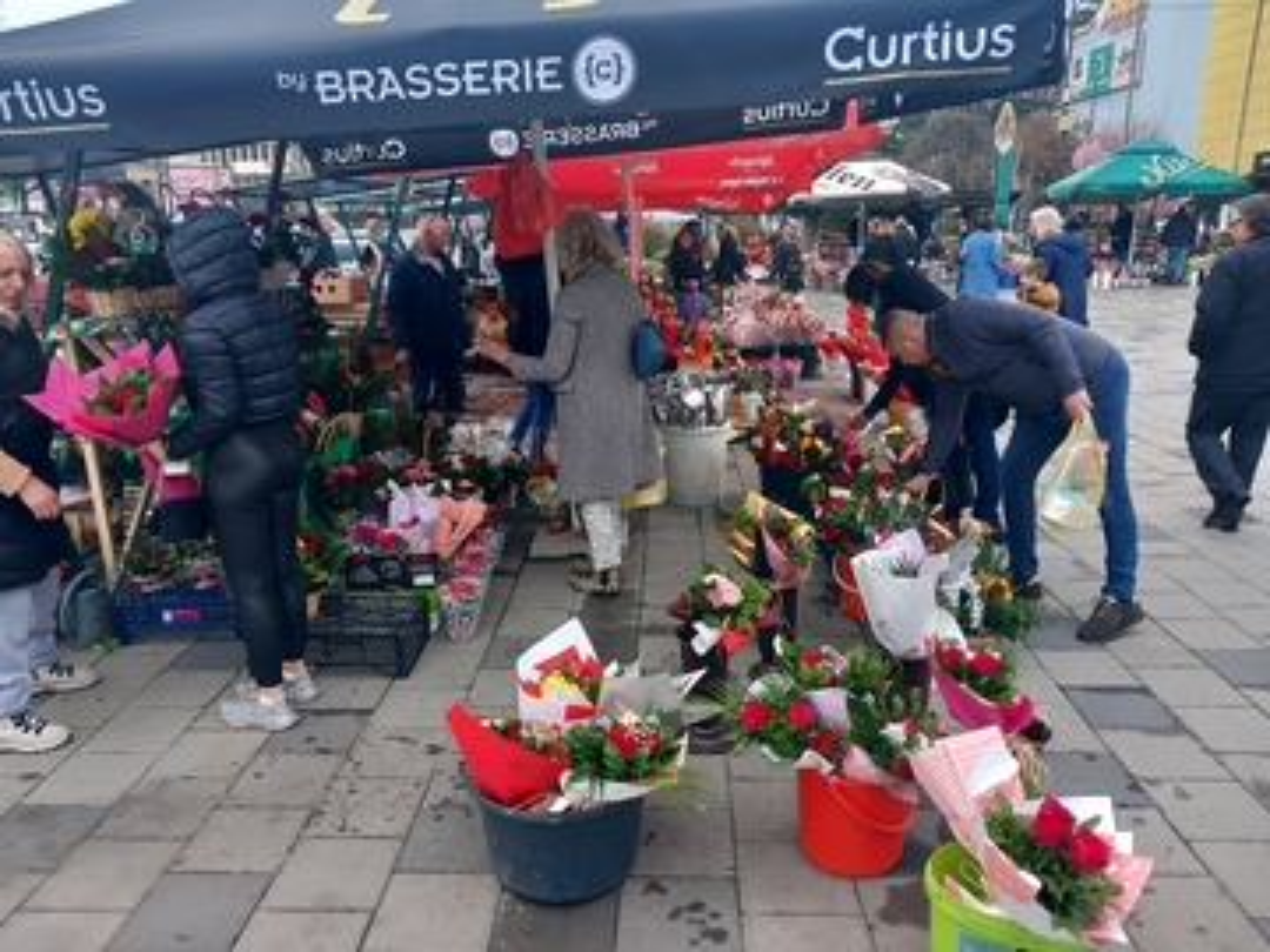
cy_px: 476
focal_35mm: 27
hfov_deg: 65.3
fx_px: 991
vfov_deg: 51.4
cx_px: 635
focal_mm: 4
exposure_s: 1/108
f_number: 1.8
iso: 20
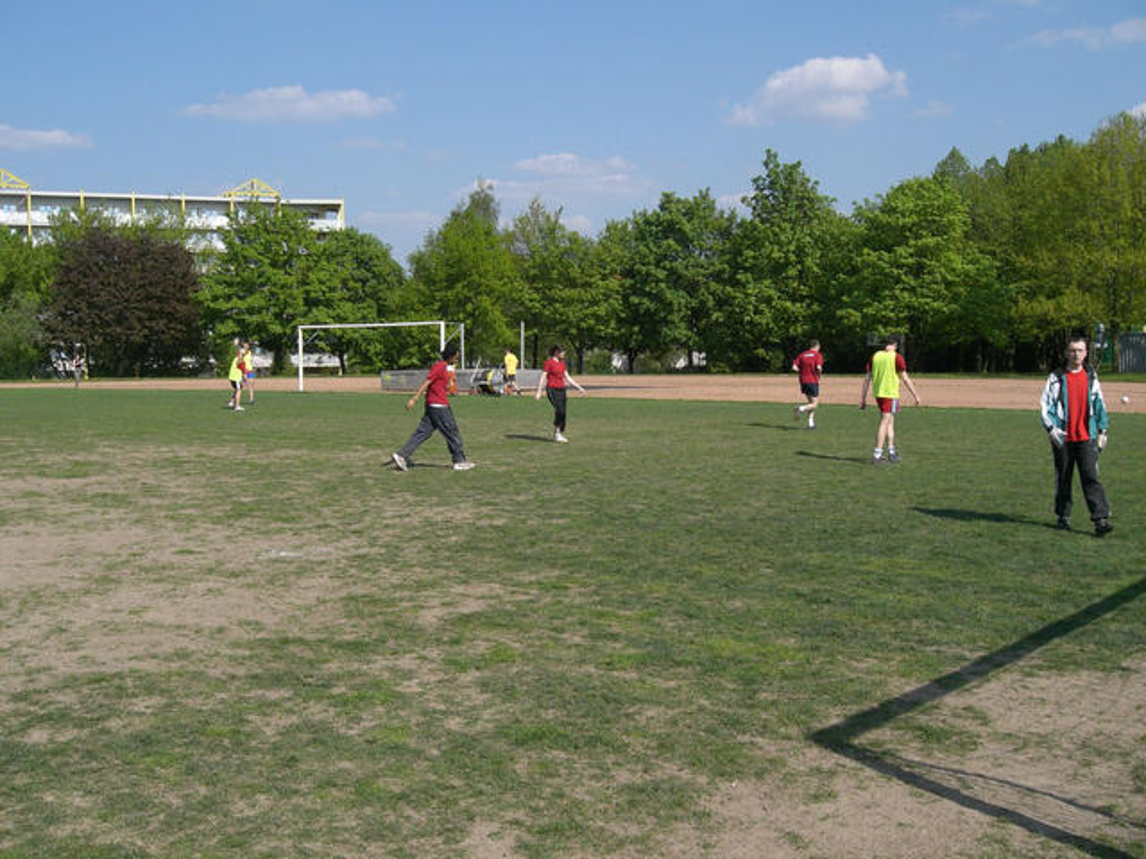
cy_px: 430
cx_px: 573
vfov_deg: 37.7
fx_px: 1258
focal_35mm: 38
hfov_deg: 49.0
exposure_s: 1/640
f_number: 4.4
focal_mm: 6.3
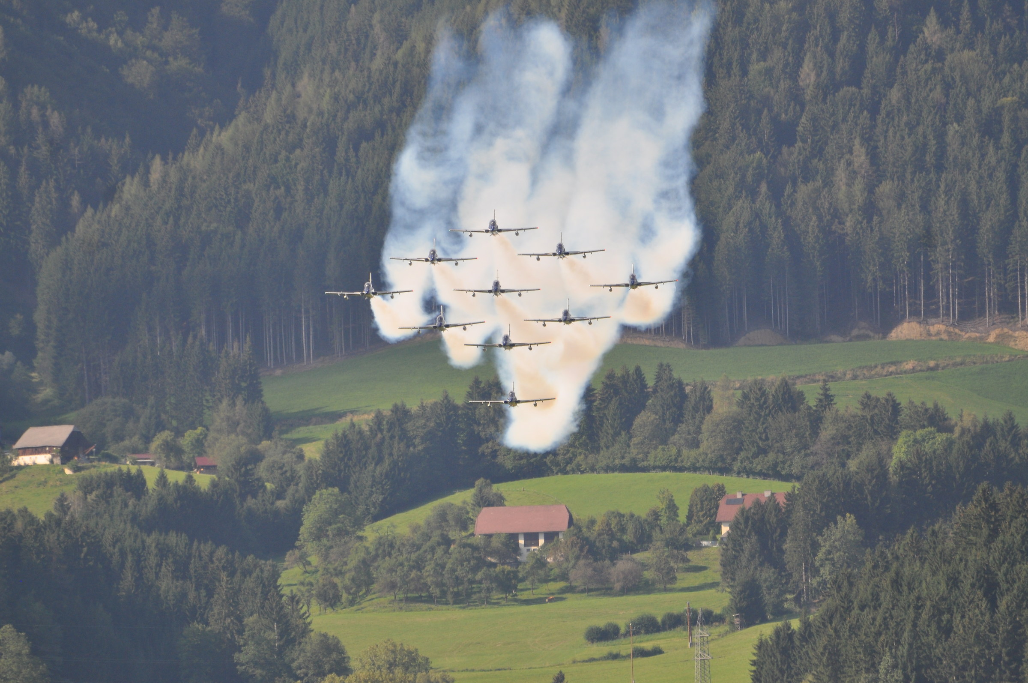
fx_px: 12834
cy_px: 342
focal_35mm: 450
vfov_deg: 3.0
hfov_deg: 4.6
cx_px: 514
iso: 400
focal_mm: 300
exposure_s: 1/1600
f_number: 5.6
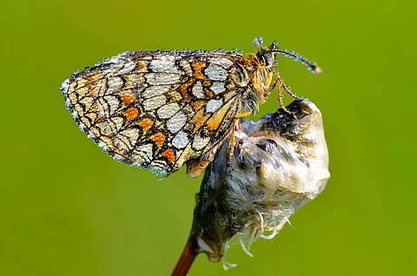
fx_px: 1821
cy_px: 138
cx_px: 208
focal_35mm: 158
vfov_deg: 8.7
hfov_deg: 13.1
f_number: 11
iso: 100
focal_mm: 105
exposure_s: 1/50
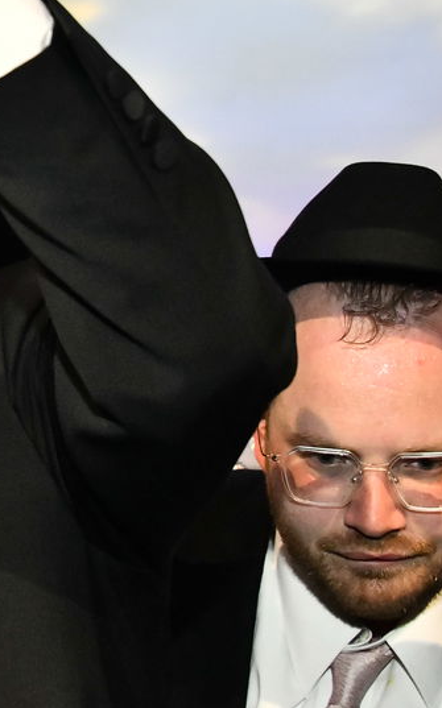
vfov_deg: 17.7
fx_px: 2258
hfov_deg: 10.6
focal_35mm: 117
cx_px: -297
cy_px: 177
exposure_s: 1/250
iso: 4000
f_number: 5.6
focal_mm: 44
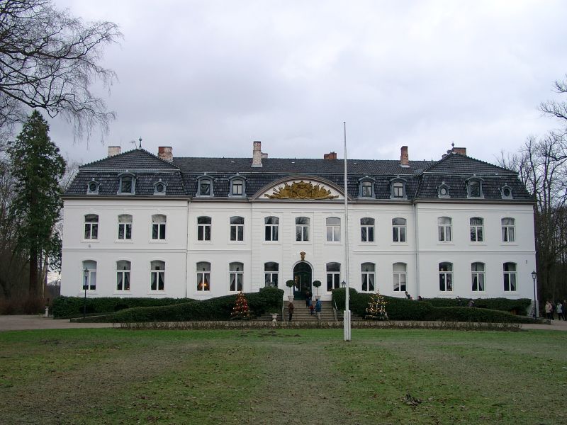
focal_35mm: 37
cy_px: 212
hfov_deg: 50.1
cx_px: 284
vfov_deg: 38.7
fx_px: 606
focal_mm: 7.69
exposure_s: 1/82.9
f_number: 2.8
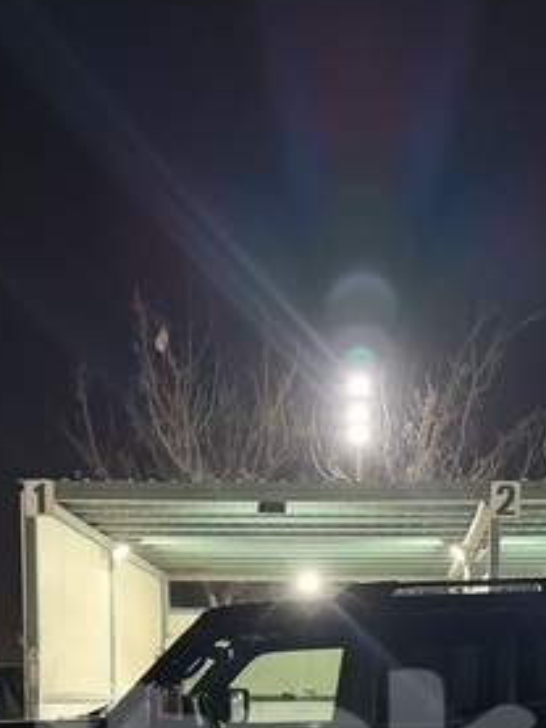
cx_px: 341
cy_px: 752
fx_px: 1093
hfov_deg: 28.0
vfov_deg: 33.3
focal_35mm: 52
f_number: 1.78
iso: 800
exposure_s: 1/33
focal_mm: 6.76
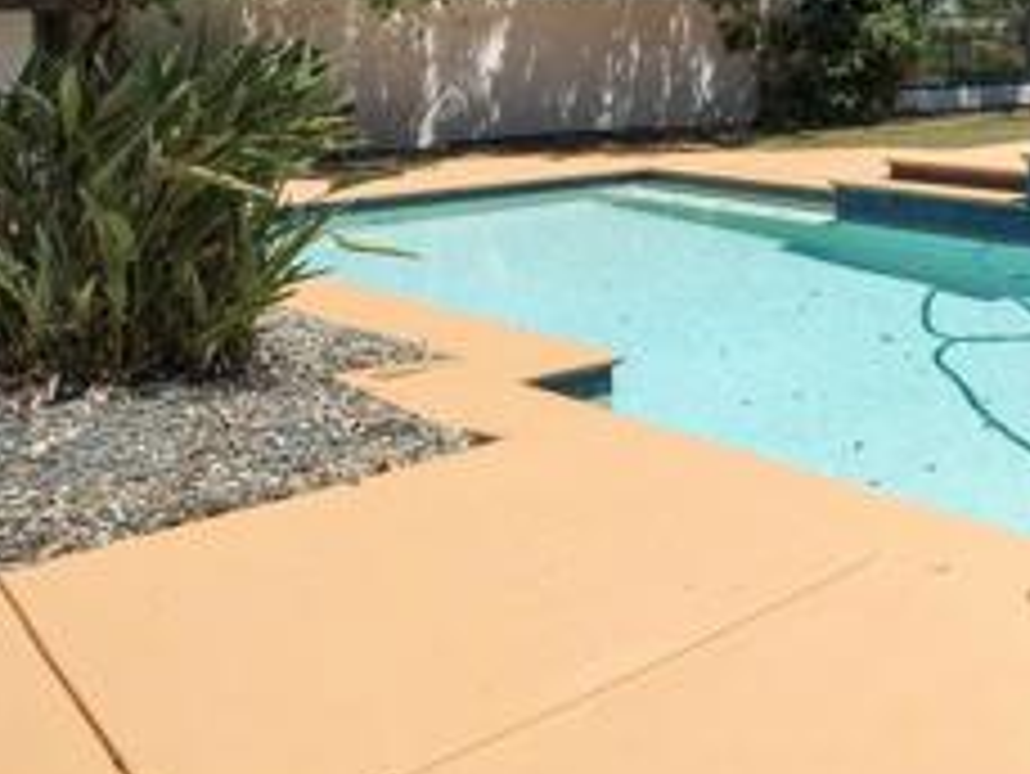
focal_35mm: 43
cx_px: 1115
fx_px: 1280
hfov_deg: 37.2
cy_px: 70
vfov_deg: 31.9
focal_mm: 11
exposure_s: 1/640
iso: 800
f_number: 8
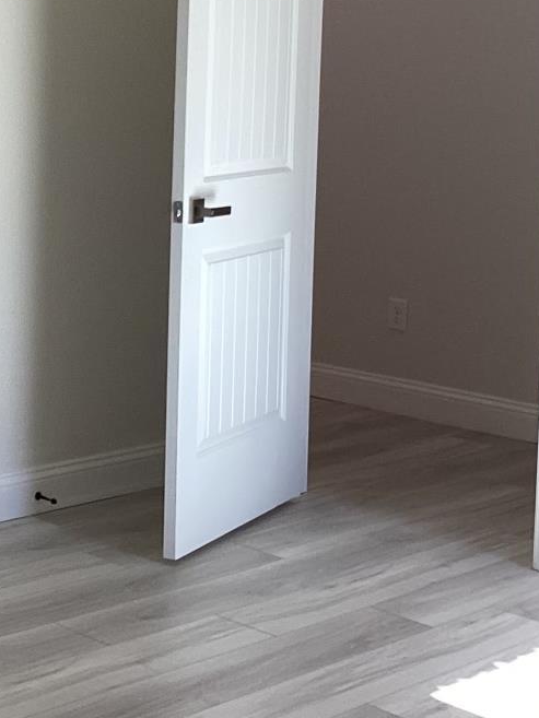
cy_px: 123
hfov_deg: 18.3
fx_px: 1598
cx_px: -91
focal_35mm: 77
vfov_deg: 24.8
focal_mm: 3.3
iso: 40
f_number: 2.4
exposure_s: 1/120
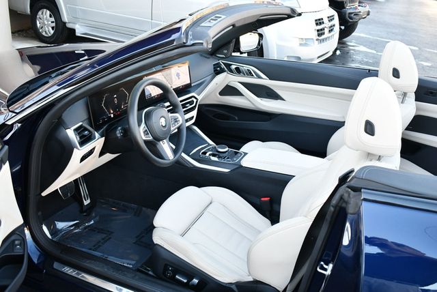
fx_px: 437
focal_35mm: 36
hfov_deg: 53.1
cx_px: 218
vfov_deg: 36.9
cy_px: 146
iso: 720
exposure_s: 1/250
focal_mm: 18
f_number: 3.5
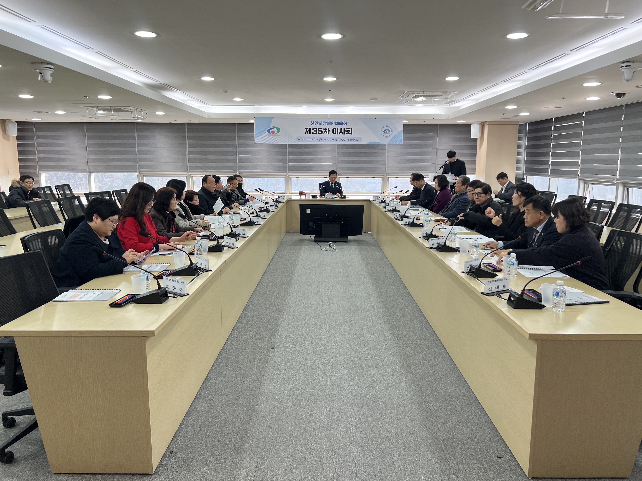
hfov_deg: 67.3
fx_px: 482
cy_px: 240
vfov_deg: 53.1
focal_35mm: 26
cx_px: 321
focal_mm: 5.7
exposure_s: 1/120
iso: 80
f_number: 1.5
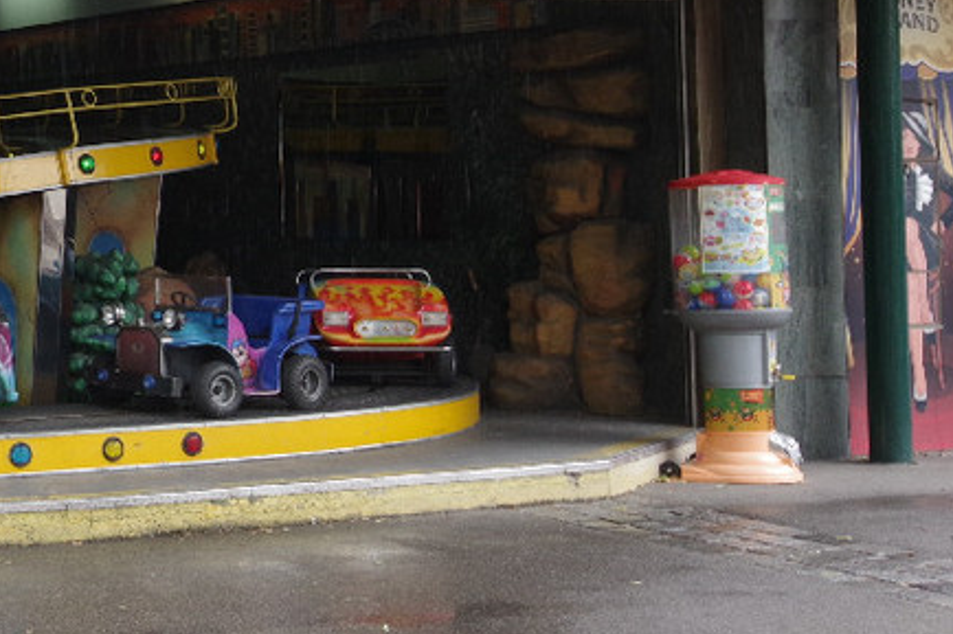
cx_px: -235
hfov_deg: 22.3
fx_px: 2196
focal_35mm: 83
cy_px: 72
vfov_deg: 16.2
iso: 800
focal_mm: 20
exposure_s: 1/100
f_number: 8
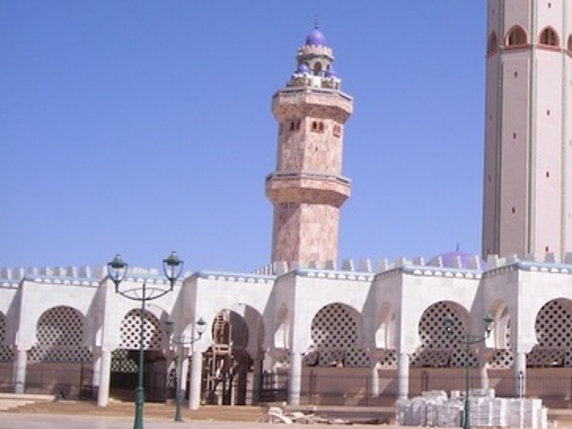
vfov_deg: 20.0
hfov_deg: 25.6
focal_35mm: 73
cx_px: 541
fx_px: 1206
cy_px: 109
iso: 50
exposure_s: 1/277
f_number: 6.4
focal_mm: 6.3
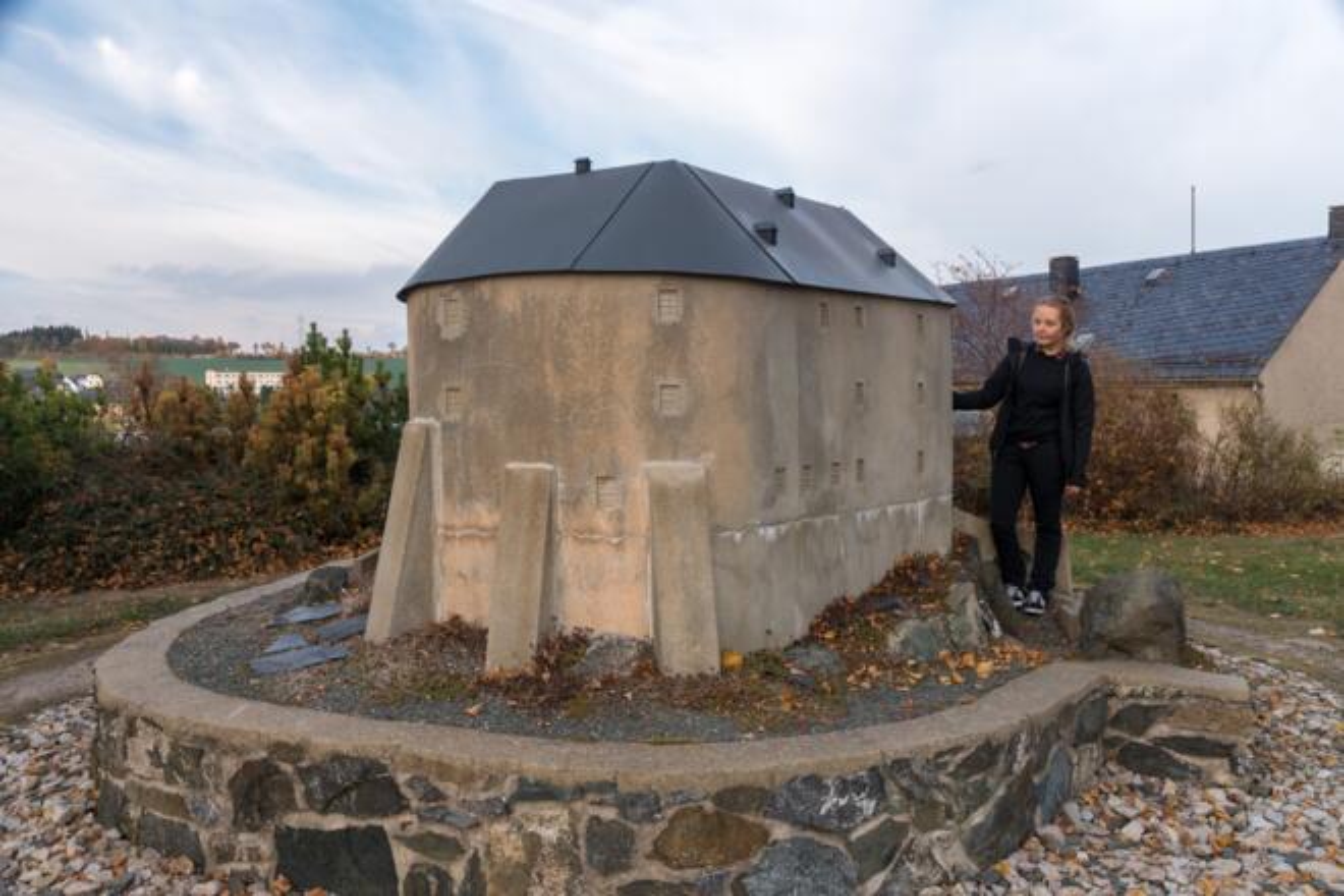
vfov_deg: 43.6
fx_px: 1120
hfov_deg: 61.9
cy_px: 448
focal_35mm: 30
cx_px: 672
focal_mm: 20
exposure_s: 1/20
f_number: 10
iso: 100
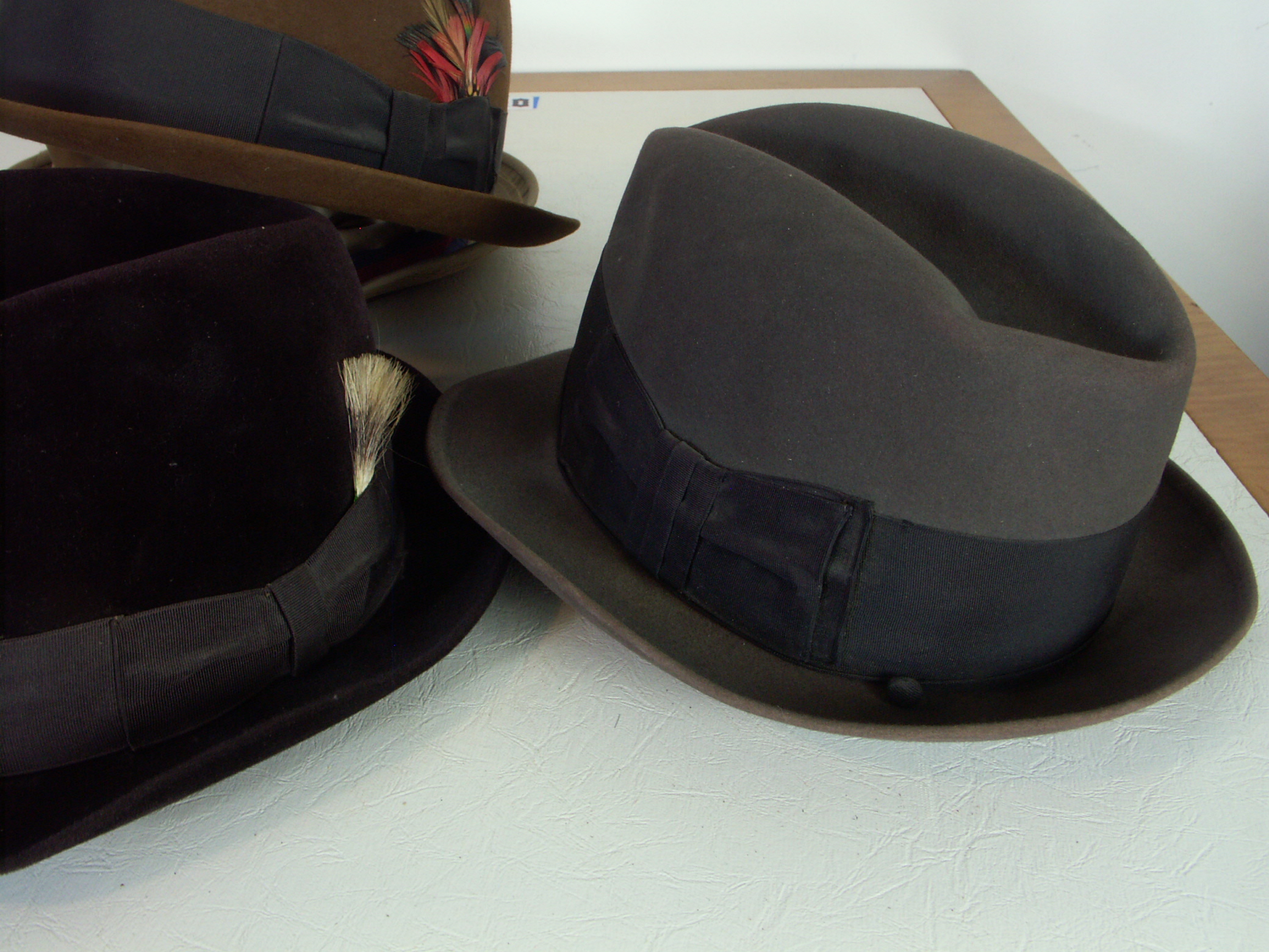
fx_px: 1283
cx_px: 634
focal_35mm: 35
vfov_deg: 40.7
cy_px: 476
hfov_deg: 52.6
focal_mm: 9.11
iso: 100
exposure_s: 1/8
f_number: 7.1
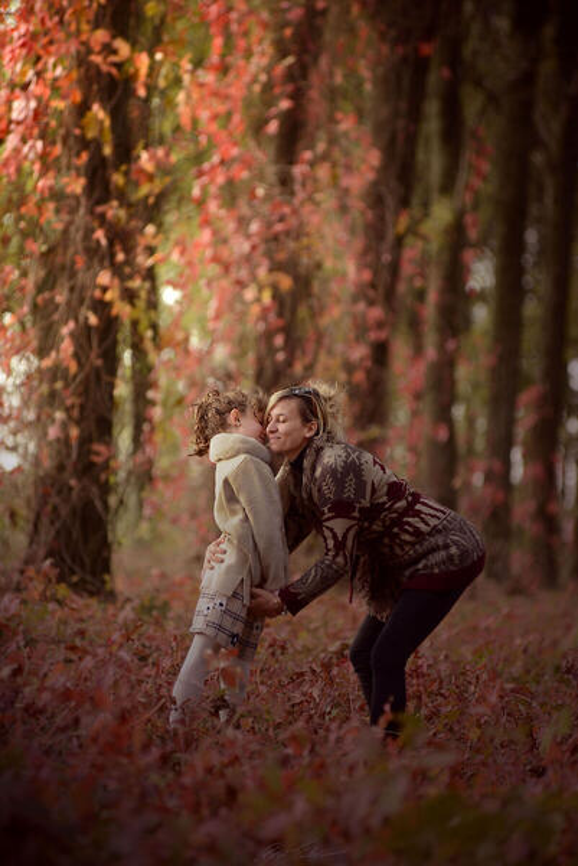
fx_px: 4808
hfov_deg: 6.9
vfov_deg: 10.3
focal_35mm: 200
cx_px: 289
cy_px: 433
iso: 100
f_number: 4
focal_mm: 200
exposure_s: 1/50
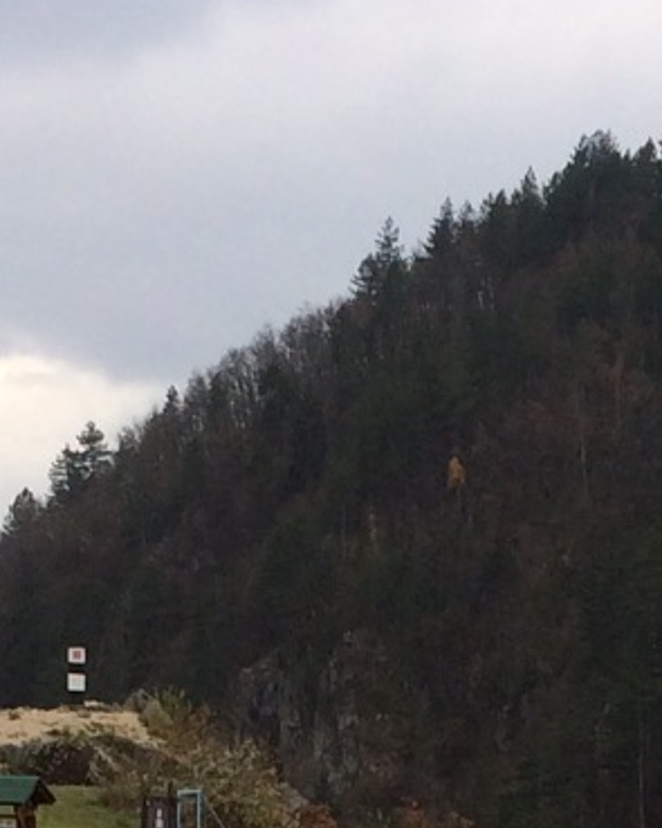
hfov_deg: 9.8
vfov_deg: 11.3
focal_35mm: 157
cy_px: 1546
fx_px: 3847
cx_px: 505
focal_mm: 4.15
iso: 32
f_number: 2.2
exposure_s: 1/873
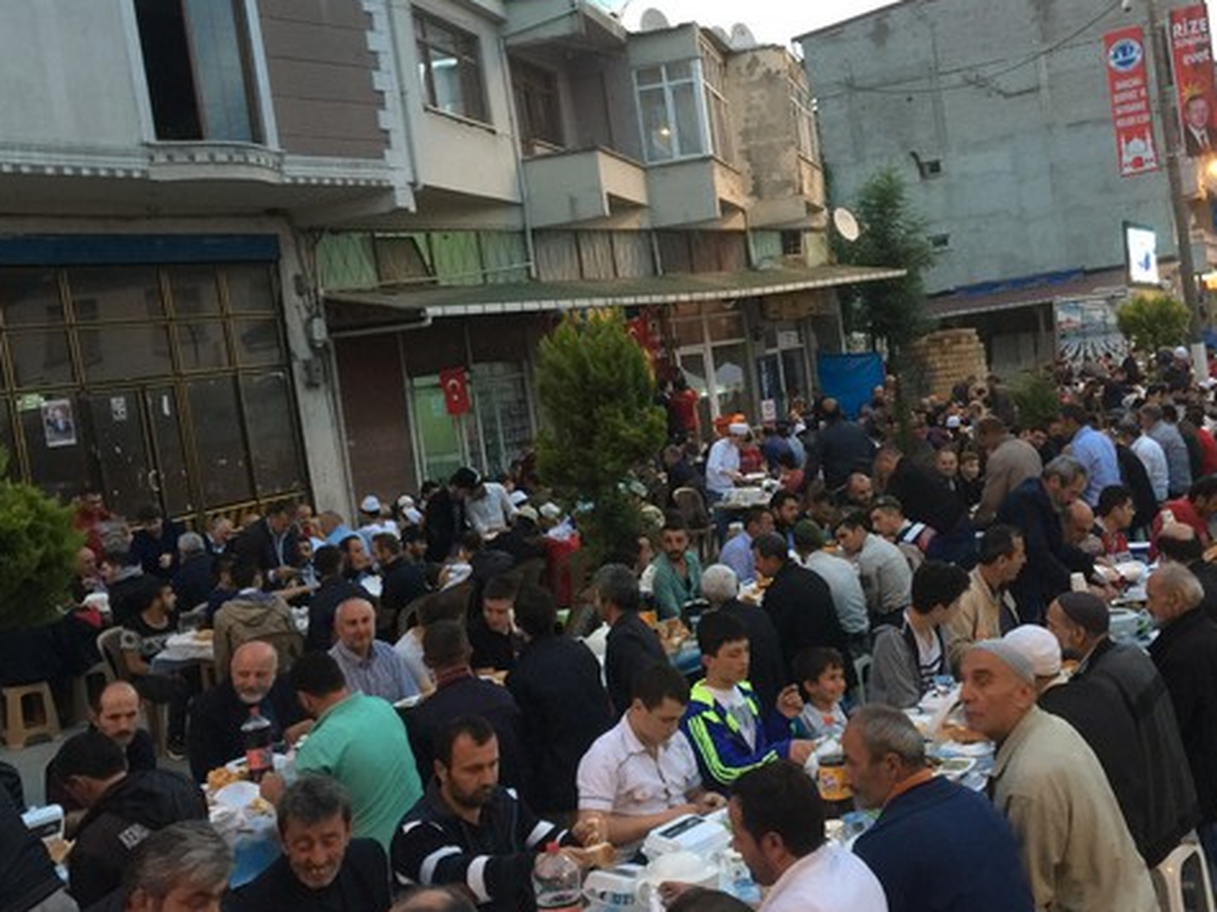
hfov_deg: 45.4
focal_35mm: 41
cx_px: 760
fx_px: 1441
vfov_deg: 35.1
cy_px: 457
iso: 100
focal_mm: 4.15
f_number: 2.2
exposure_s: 1/17
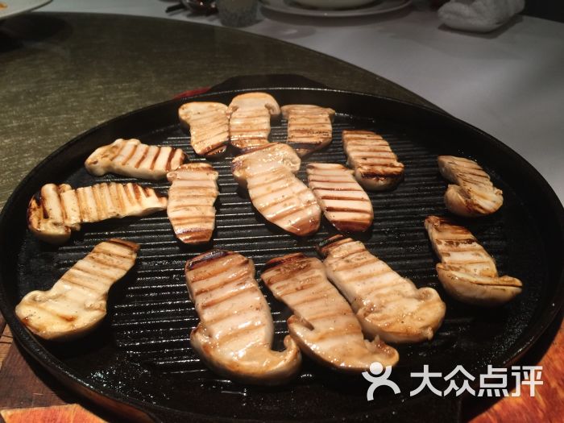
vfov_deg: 48.2
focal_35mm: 29
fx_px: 472
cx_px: 282
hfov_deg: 61.7
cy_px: 212
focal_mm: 4.15
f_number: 2.2
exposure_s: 1/33
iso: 40
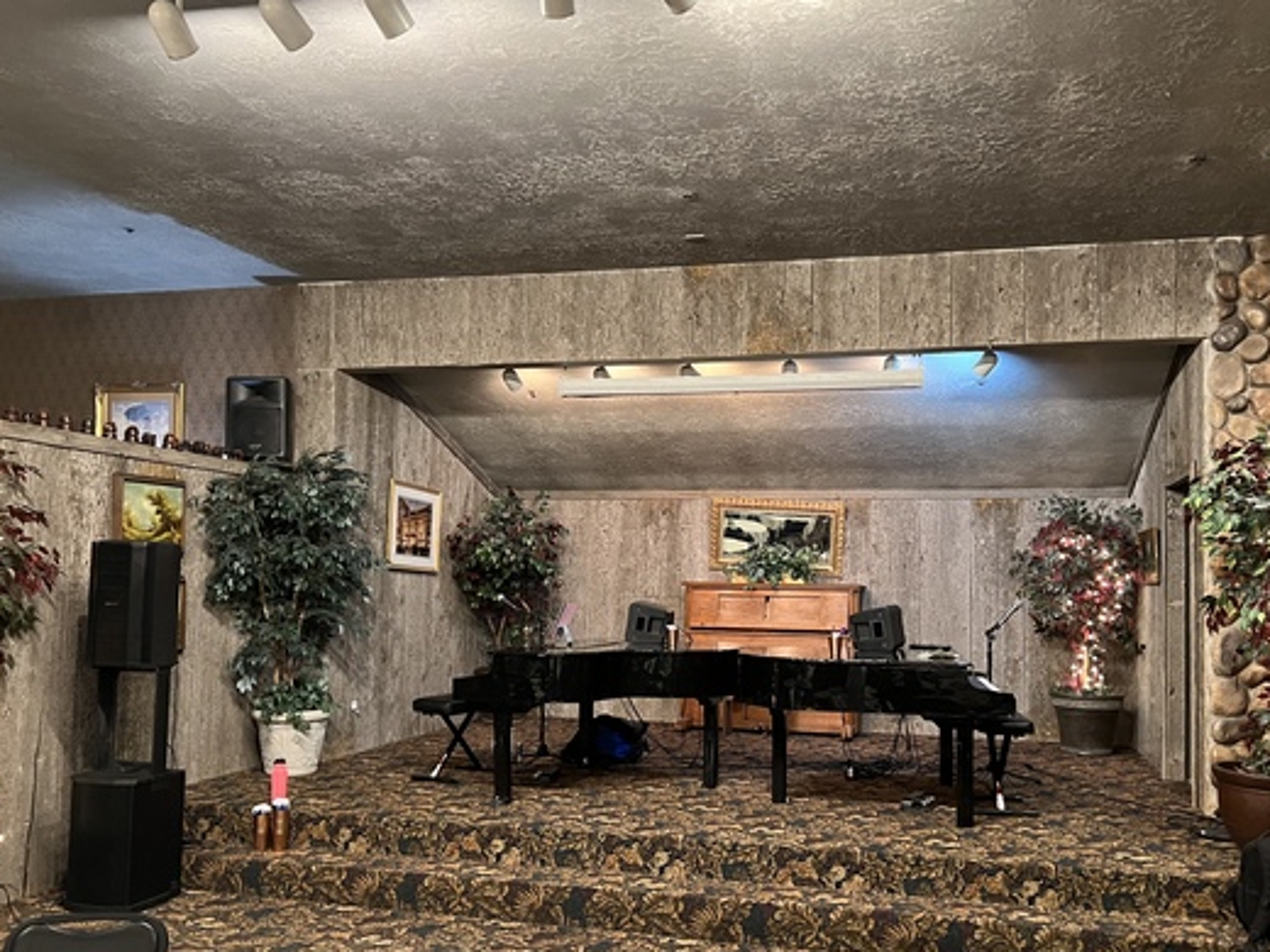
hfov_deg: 59.8
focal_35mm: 30
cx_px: 703
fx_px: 1101
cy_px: 530
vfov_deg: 46.7
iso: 500
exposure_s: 1/40
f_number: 1.5
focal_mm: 5.7
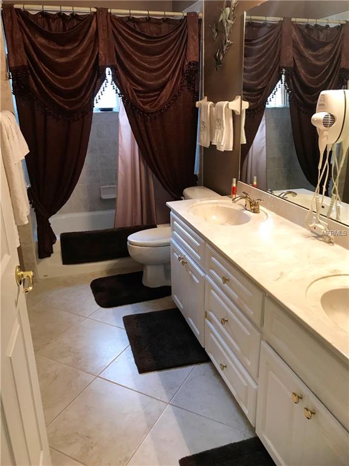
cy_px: 233
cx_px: 174
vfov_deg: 63.4
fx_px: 376
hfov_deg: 49.7
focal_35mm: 28
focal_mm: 3.99
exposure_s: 1/24
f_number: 1.8
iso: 40
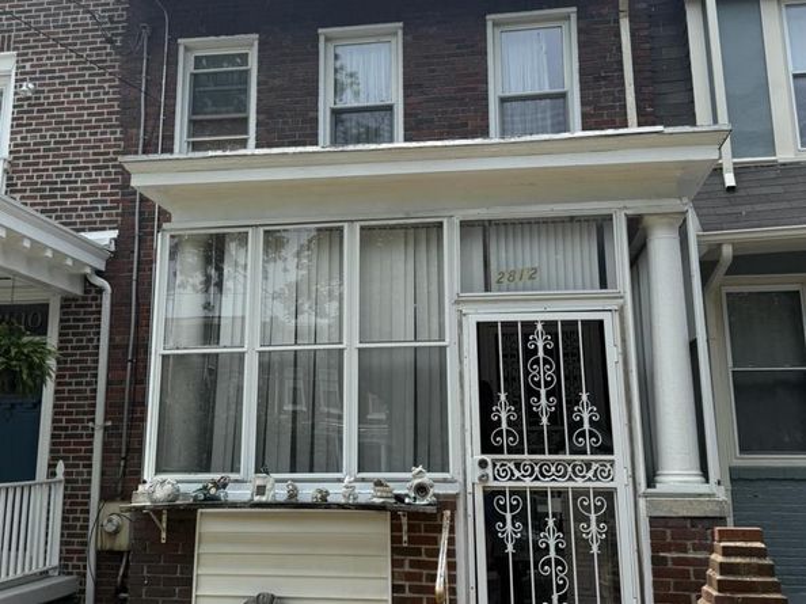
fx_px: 559
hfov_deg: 71.6
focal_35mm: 24
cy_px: 302
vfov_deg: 56.8
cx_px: 403
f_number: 1.78
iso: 100
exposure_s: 1/4673
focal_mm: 6.76
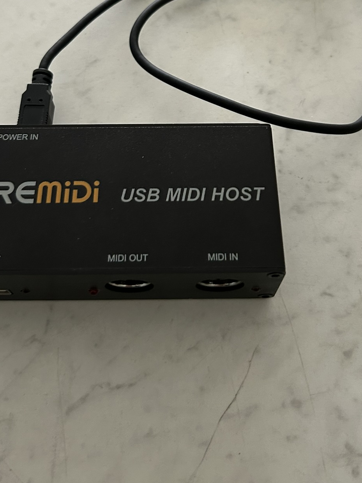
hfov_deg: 33.6
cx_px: 184
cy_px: 108
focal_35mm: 43
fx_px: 599
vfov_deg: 42.2
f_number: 1.5
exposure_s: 1/60
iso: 160
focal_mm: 5.7
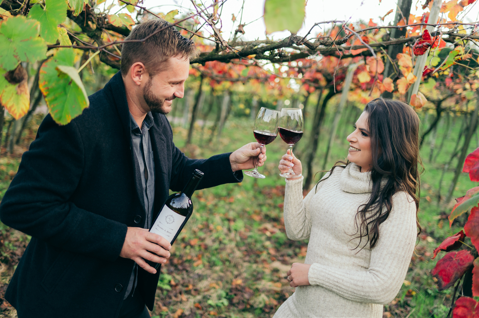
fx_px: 465
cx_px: 240
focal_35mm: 35
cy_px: 159
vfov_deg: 37.8
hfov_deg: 54.5
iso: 640
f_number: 2
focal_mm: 35
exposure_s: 1/1250
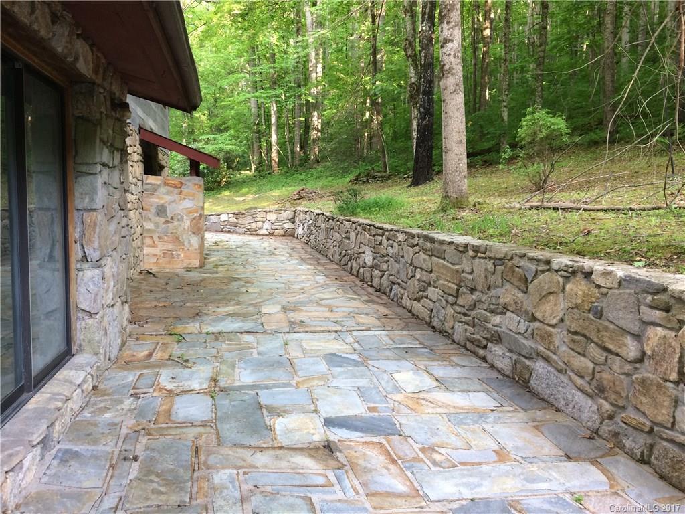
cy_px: 257
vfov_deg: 48.2
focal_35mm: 29
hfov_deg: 61.7
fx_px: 574
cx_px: 342
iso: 50
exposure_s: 1/30
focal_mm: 4.15
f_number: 2.2
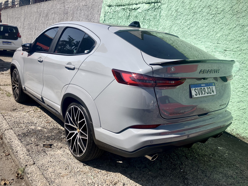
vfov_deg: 49.7
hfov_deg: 63.5
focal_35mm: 28
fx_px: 201
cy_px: 93
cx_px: 124
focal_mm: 3.99
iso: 32
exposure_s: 1/1946
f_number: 1.8
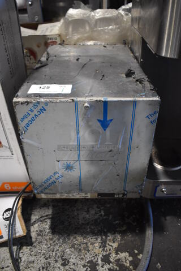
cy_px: 136
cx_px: 90
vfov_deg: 67.4
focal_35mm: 27
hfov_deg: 48.0
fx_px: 203
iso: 2500
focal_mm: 18
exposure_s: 1/125
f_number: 3.5
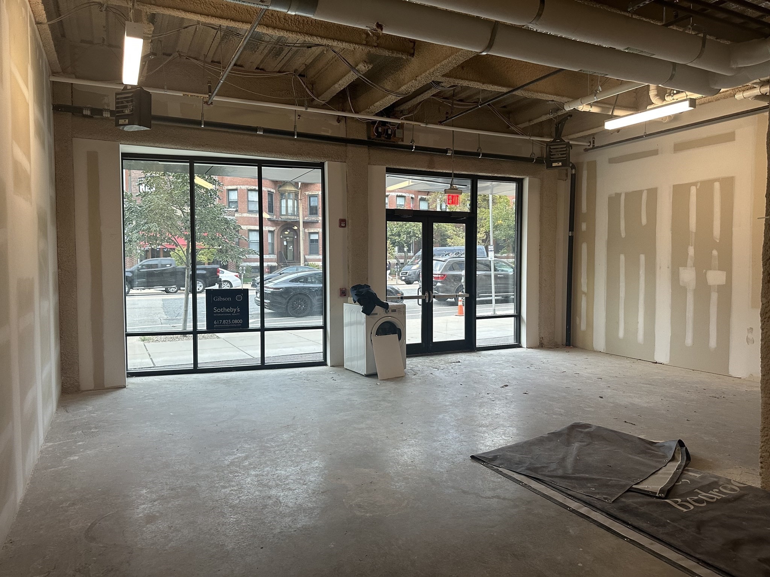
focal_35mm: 24
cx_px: 385
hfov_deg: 71.6
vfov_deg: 56.8
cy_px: 288
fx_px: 534
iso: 250
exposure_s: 1/114
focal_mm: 6.86
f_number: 1.78
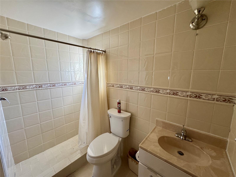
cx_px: 118
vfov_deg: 85.7
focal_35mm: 14
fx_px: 95
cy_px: 88
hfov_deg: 102.1
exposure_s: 1/120
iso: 200
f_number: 2.2
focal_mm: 2.22
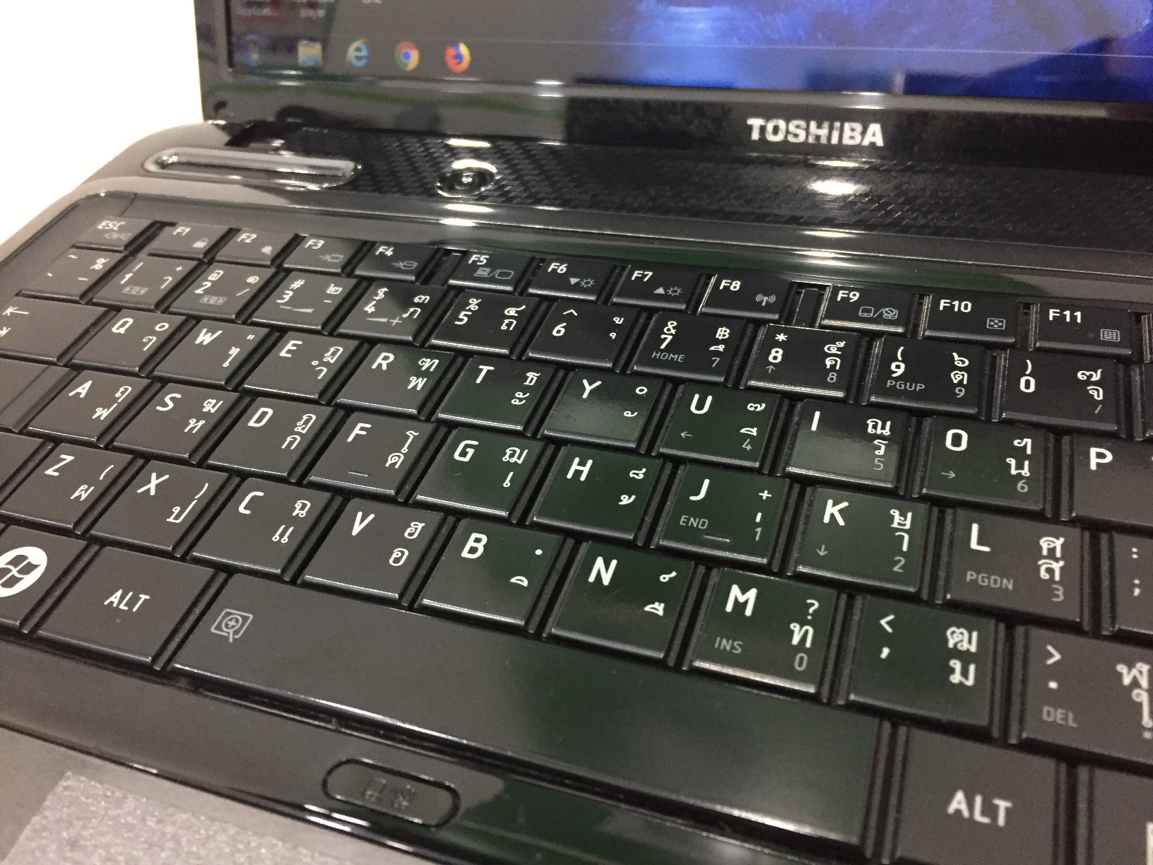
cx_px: 576
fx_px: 966
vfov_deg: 48.2
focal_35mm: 29
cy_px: 432
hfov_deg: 61.7
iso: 250
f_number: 2.2
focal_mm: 4.15
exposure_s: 1/25
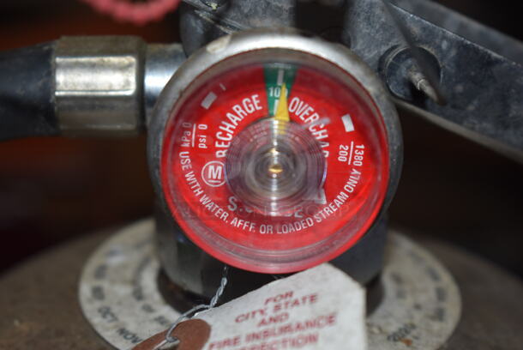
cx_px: 262
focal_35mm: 82
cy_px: 175
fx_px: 1200
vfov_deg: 16.6
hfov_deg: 24.6
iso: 280
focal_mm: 55
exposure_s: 1/60
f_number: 5.6
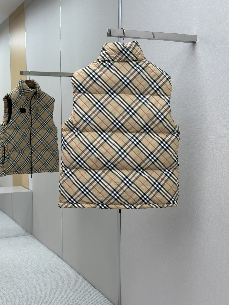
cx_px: 114
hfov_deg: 30.3
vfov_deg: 39.7
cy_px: 152
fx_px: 423
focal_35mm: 48
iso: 80
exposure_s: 1/282
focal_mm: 6.86
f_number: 1.78
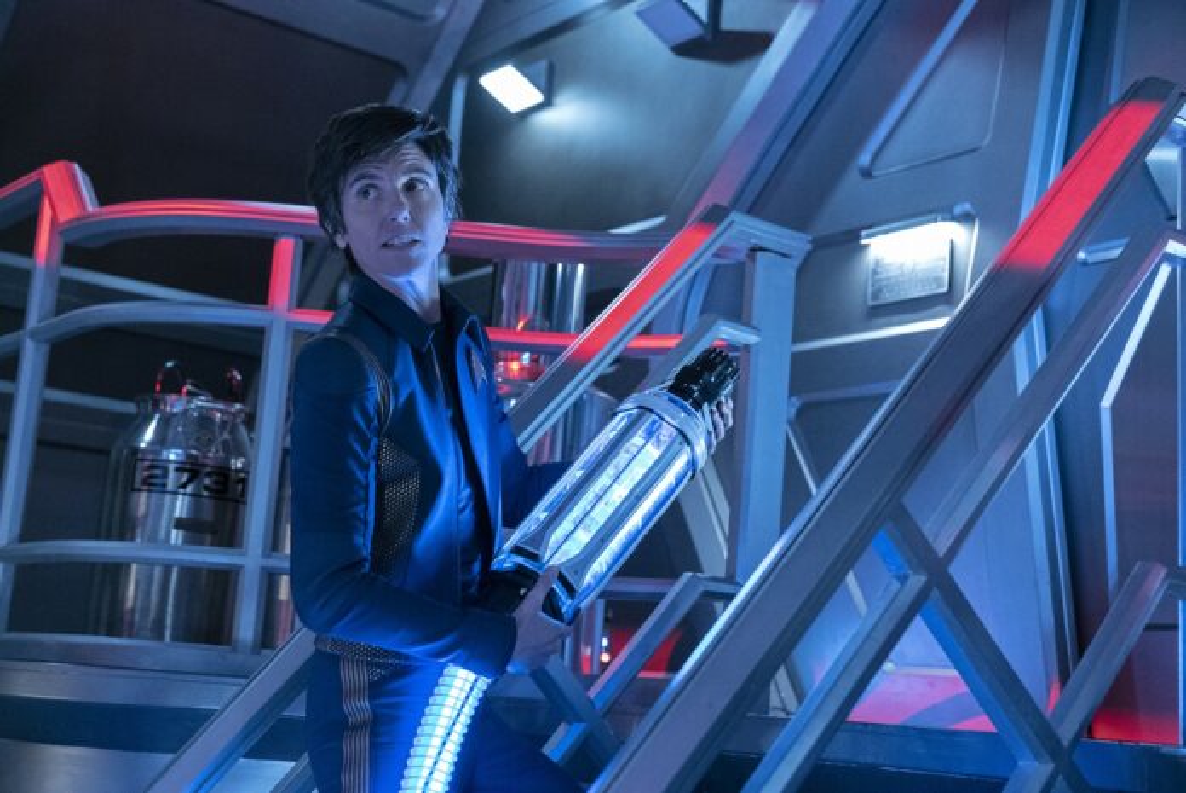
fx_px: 1615
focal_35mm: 49
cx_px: 593
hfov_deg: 40.3
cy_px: 396
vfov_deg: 27.6
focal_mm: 49
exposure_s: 1/125
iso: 12800
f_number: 3.5
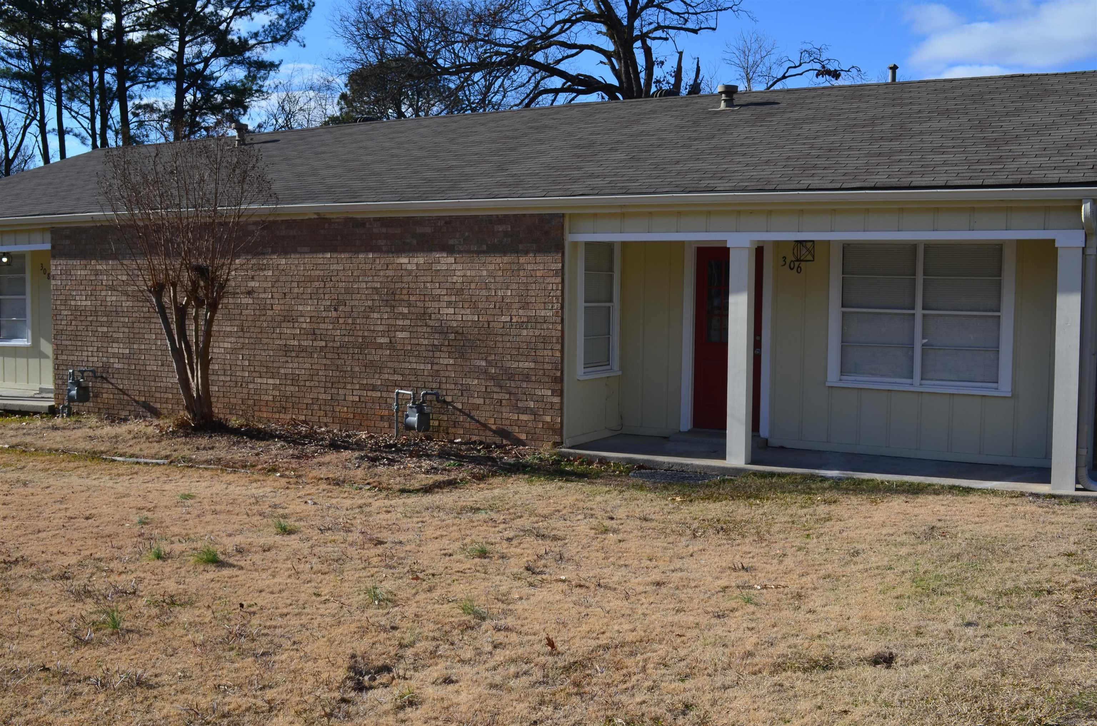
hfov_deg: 53.2
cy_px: 363
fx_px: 1095
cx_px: 548
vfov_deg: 36.7
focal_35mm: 36
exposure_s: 1/125
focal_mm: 24
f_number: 11
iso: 125
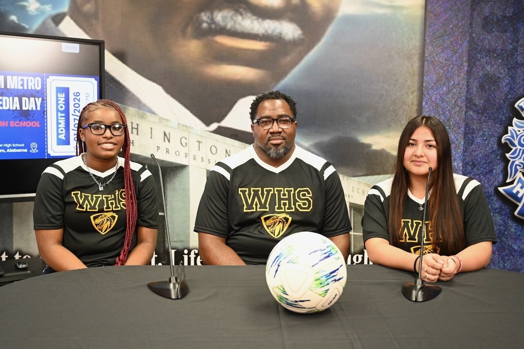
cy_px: 174
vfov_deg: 35.0
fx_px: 553
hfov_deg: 50.7
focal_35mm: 38
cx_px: 262
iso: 2500
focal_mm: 38
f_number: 4
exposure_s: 1/200
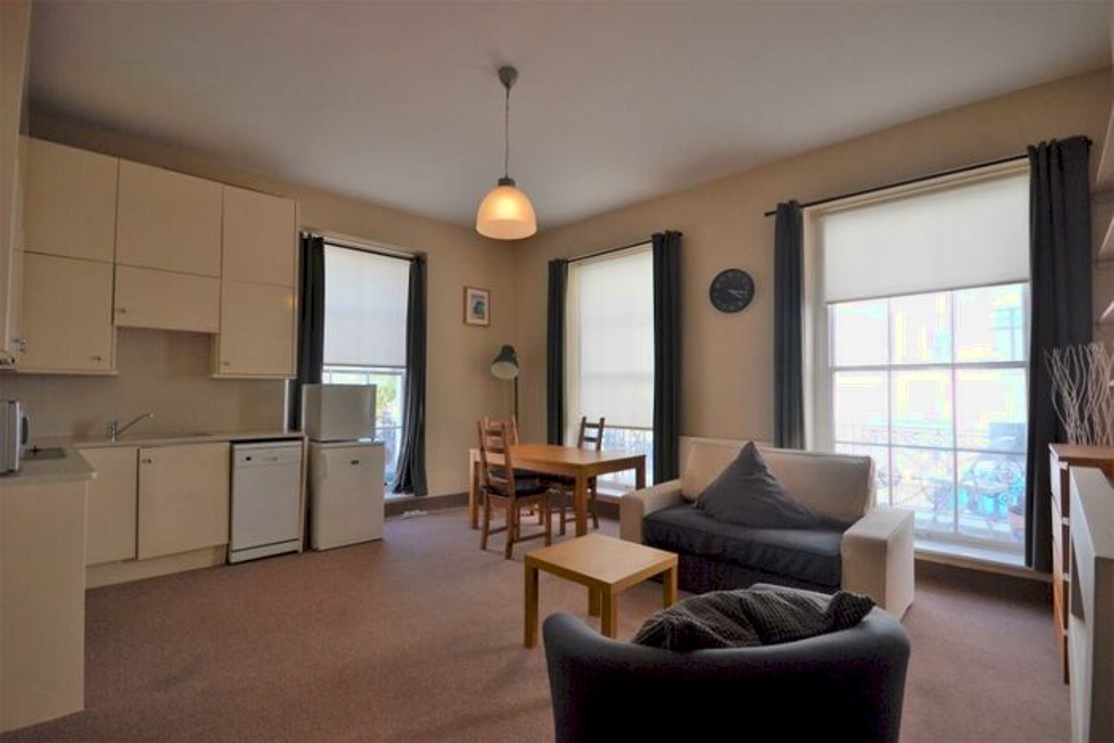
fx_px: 464
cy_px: 372
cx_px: 557
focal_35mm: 15
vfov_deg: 77.4
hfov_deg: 100.4
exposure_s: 1/125
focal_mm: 10
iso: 160
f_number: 5.6
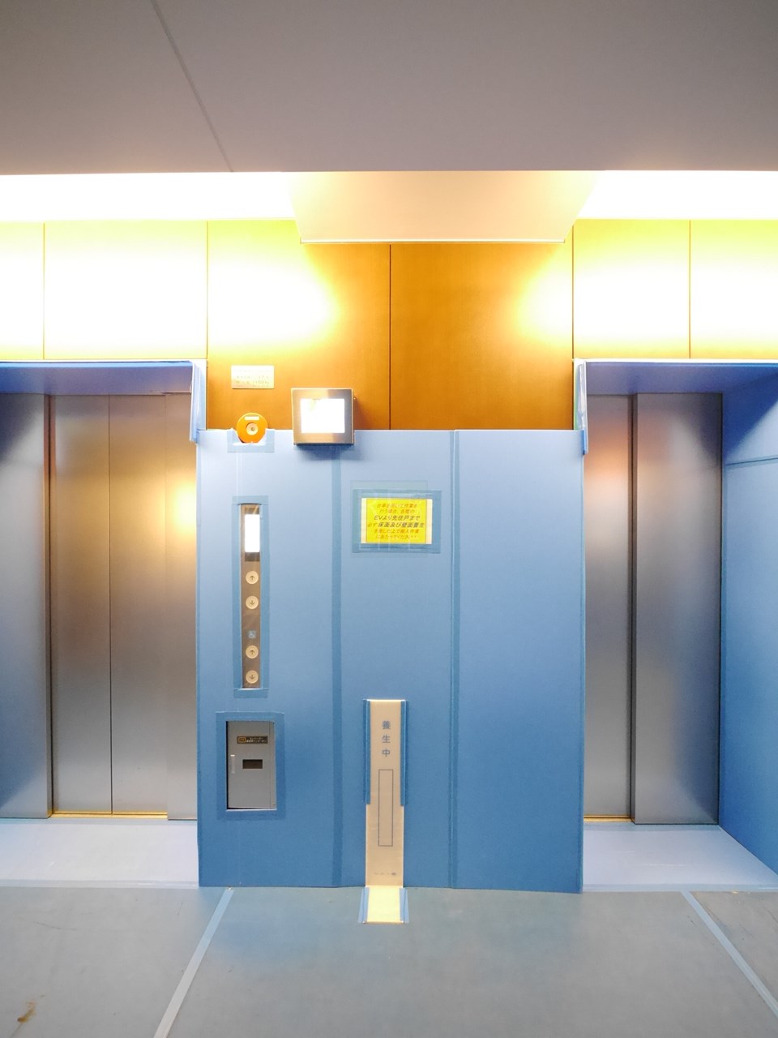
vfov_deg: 102.1
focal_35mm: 14
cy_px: 519
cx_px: 389
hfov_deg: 85.7
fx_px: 420
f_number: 4
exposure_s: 1/30
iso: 3200
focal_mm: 7
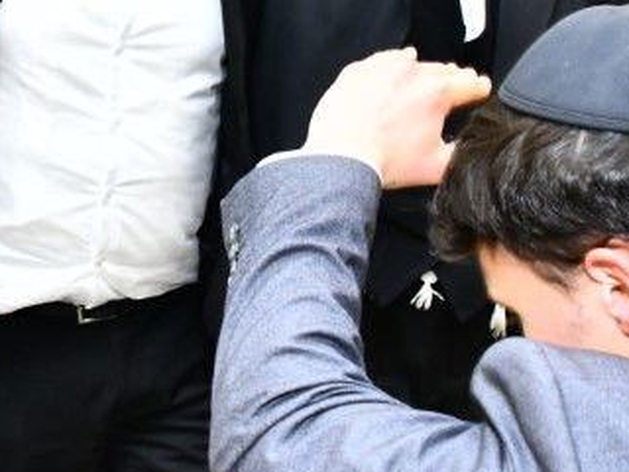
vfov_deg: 15.1
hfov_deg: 20.0
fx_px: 1763
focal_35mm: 97
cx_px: 140
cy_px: 59
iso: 3200
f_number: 5.6
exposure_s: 1/200
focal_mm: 28
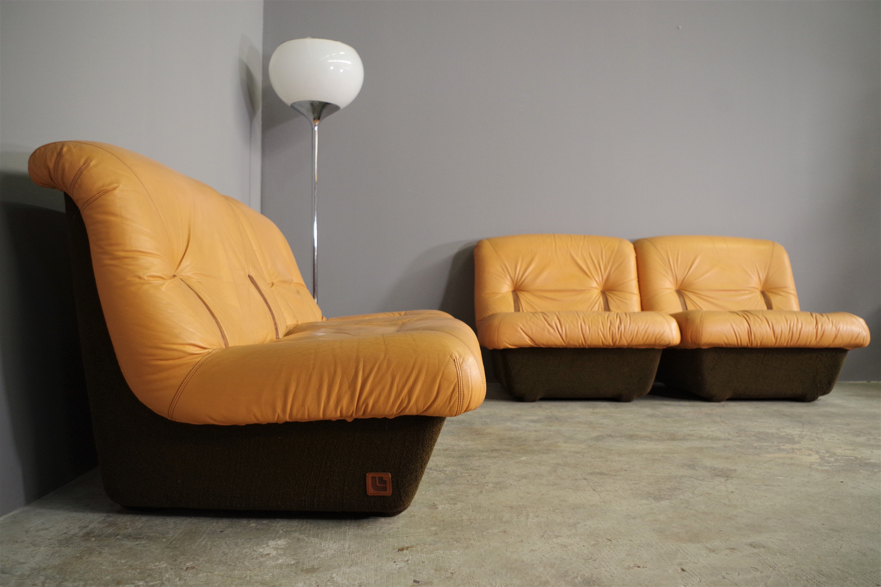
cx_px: 440
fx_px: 734
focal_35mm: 30
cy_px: 294
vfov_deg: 43.6
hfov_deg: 61.9
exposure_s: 1/60
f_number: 4
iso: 800
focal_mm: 20
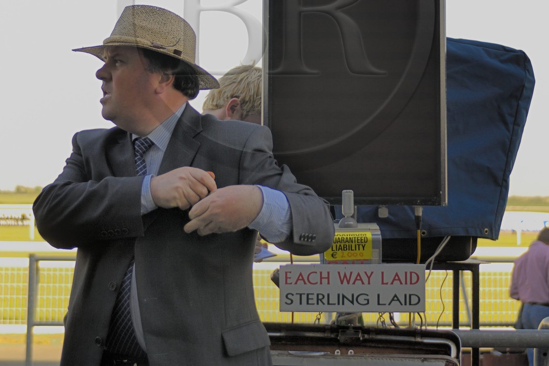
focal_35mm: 86
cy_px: 12
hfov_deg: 23.6
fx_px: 1311
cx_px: 275
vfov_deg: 15.6
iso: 100
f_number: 2.8
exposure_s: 1/640
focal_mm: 38
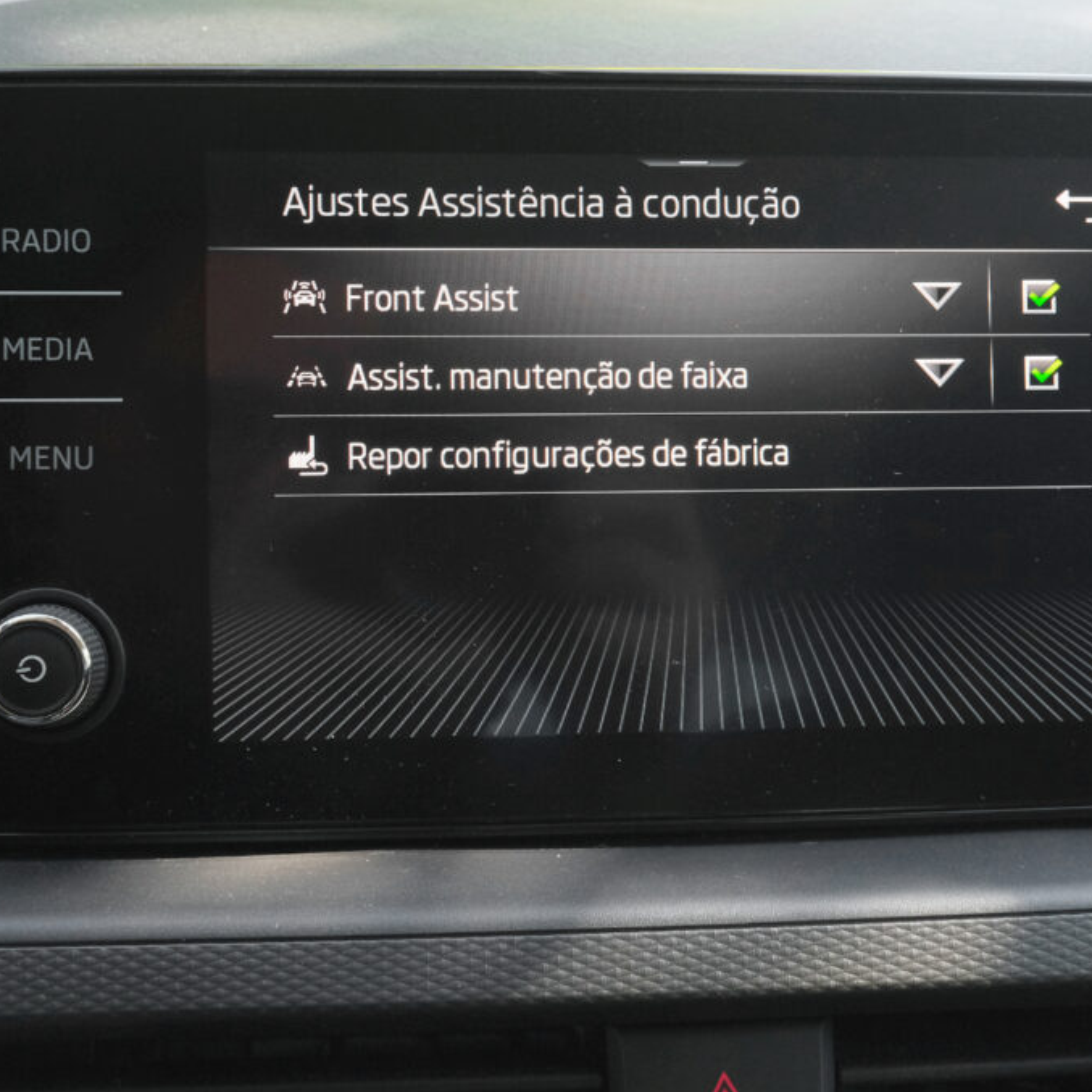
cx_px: 650
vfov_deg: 31.6
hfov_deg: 31.6
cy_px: 548
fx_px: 1927
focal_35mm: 54
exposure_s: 1/125
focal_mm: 28
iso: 2000
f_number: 9
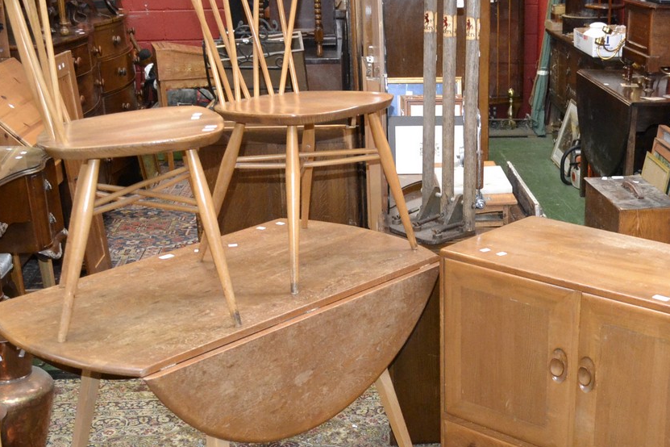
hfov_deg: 37.7
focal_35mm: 52
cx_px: 462
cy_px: 359
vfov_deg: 25.5
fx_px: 968
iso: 2200
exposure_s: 1/60
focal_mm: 18
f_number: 3.5
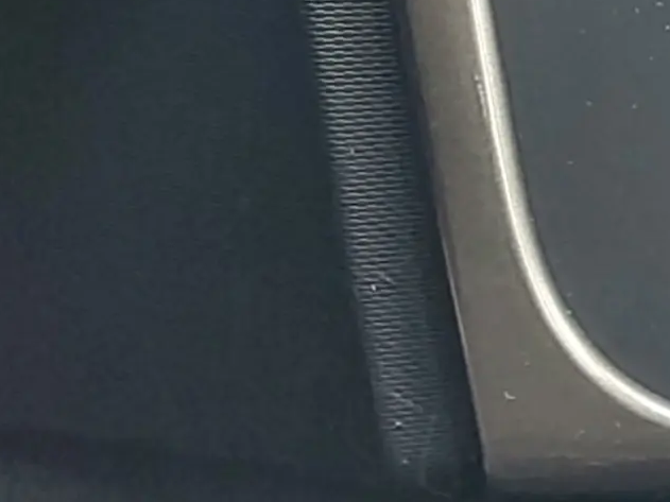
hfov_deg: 10.3
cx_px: 2004
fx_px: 2709
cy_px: -177
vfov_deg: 10.3
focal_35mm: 140
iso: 100
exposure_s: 1/276
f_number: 1.8
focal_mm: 5.56
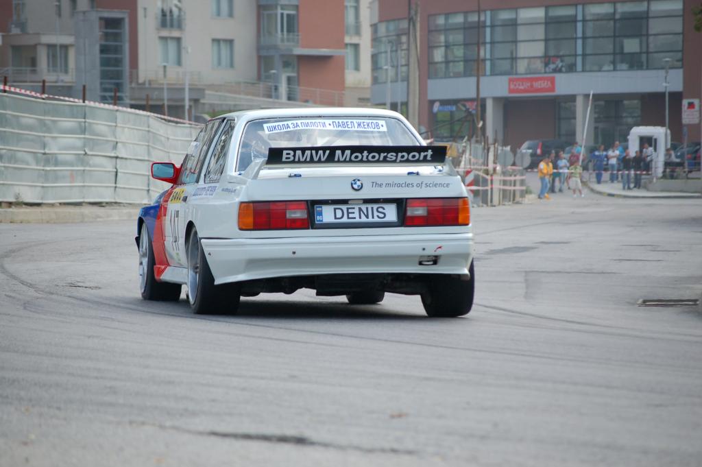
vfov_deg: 9.0
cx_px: 351
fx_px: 2981
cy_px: 234
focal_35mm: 153
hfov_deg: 13.4
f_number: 4.8
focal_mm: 102
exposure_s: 1/640
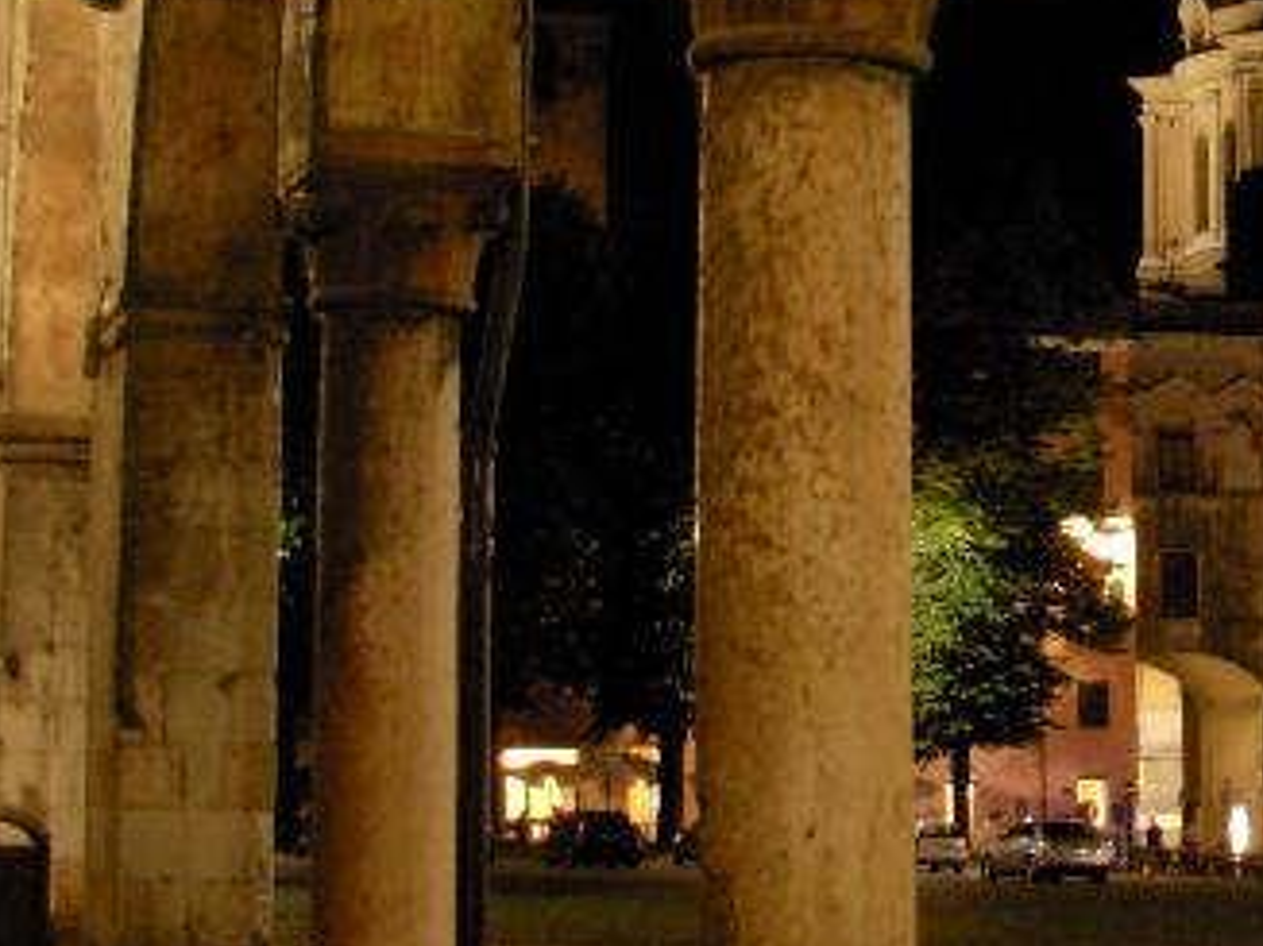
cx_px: 1425
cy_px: 4
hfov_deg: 17.4
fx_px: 3976
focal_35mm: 109
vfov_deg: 13.4
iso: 159
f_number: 2.9
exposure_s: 1/1.4
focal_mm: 6.3
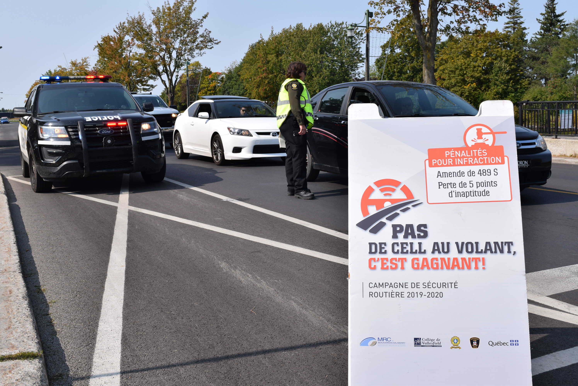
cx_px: 289
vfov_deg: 35.6
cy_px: 193
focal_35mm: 38
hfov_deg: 51.2
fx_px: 603
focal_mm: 25
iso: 200
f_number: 10
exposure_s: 1/400
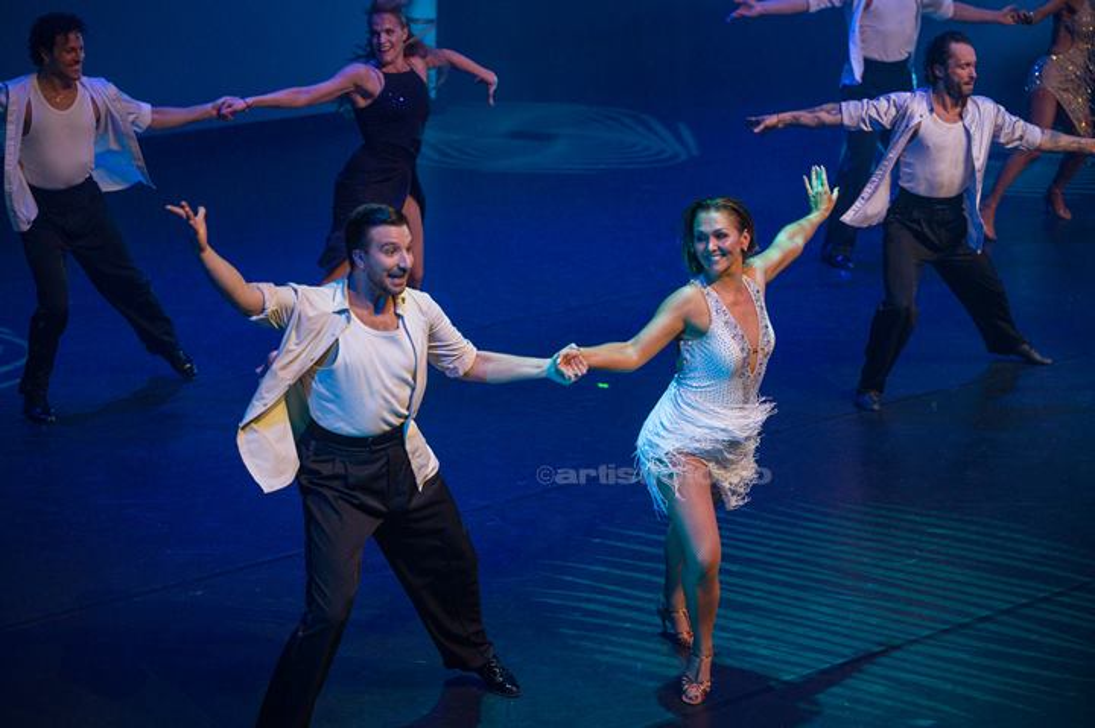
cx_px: 548
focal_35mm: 101
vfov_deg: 13.5
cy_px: 364
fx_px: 3070
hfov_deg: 20.2
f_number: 2.8
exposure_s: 1/1000
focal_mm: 101
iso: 2500
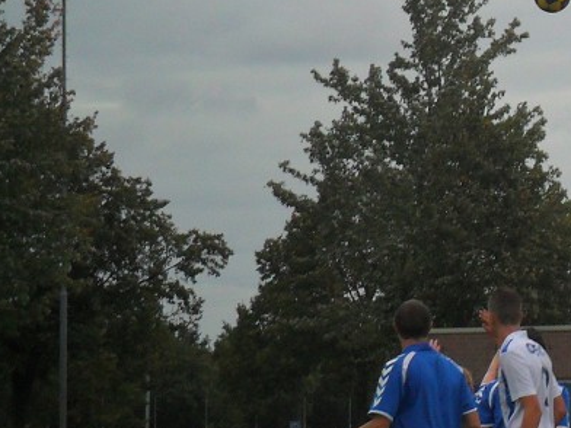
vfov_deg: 4.5
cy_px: 92
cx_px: 845
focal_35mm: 331
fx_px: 5460
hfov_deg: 5.9
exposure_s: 1/350
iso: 100
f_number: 5
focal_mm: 19.6
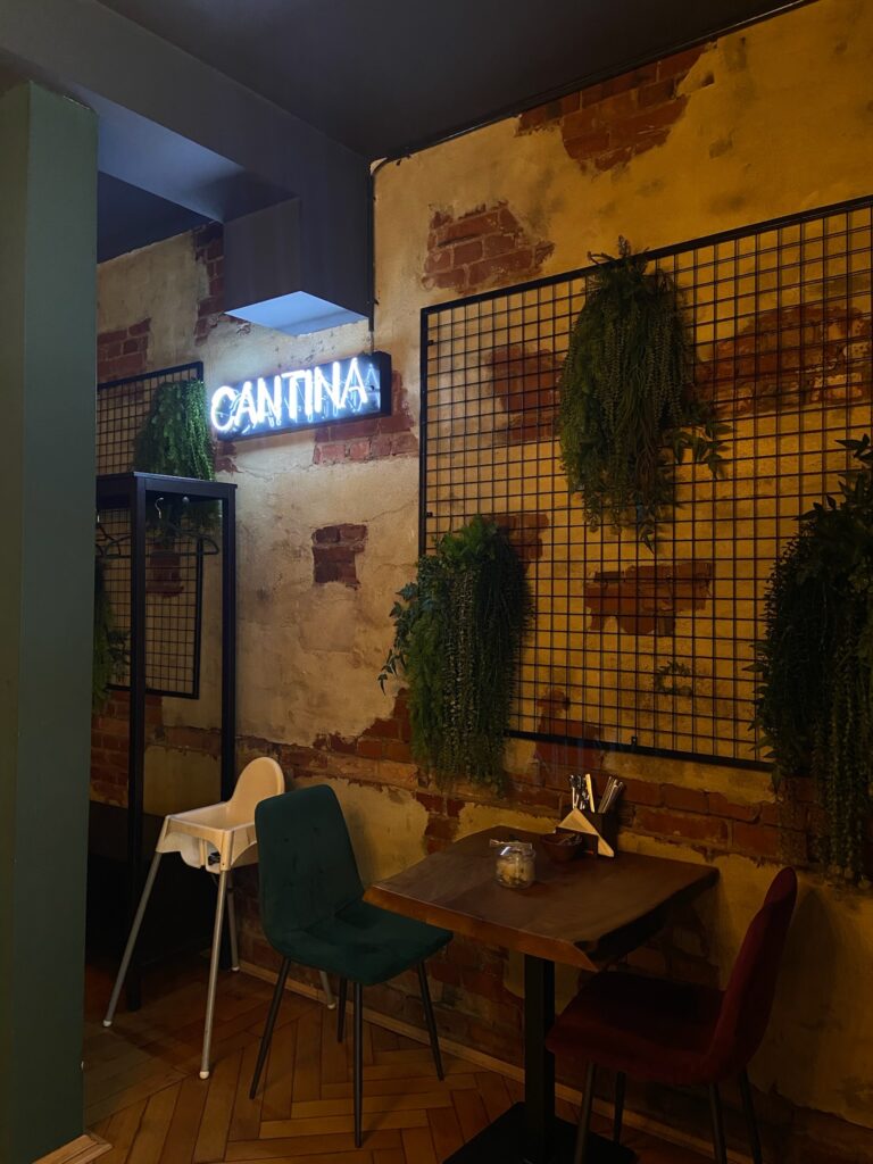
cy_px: 582
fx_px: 874
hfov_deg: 53.1
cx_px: 436
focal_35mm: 26
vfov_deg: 67.3
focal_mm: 4.25
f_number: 1.8
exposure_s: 1/50
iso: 250
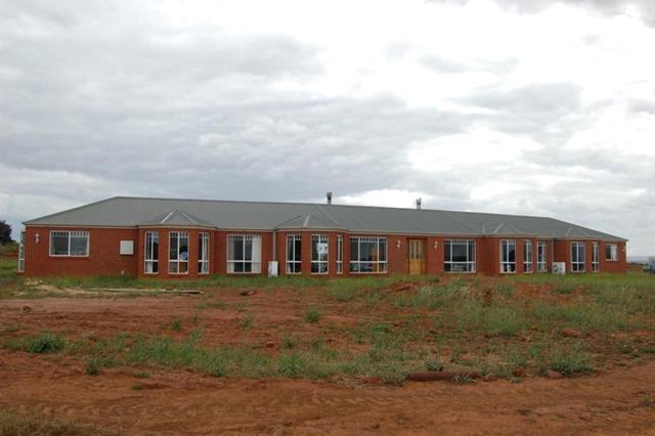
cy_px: 218
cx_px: 328
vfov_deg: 38.3
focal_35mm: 34
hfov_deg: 55.1
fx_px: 627
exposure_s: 1/250
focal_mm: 23
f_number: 8
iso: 200
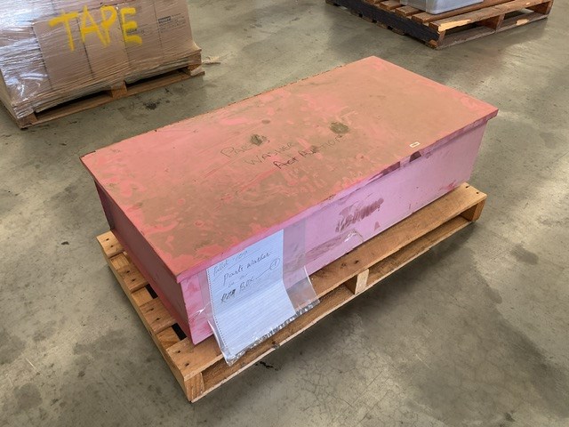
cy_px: 214
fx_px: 477
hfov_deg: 61.7
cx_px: 284
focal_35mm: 29
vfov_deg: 48.2
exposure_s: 1/100
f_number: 1.8
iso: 50
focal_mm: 3
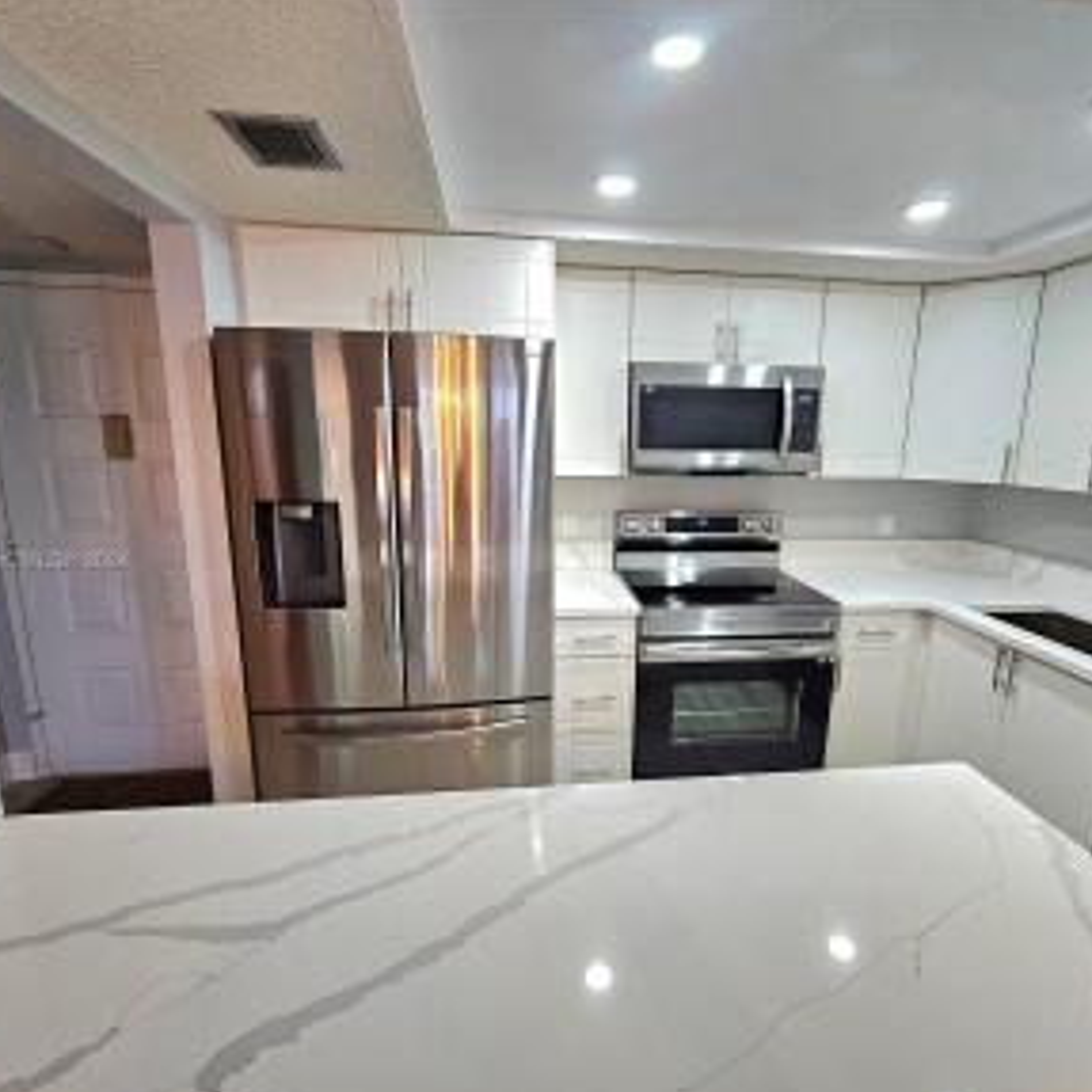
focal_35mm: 16
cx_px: 586
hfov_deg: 87.3
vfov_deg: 87.4
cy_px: 563
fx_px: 571
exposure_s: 1/77.5
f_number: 2.2
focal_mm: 2.2
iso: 200
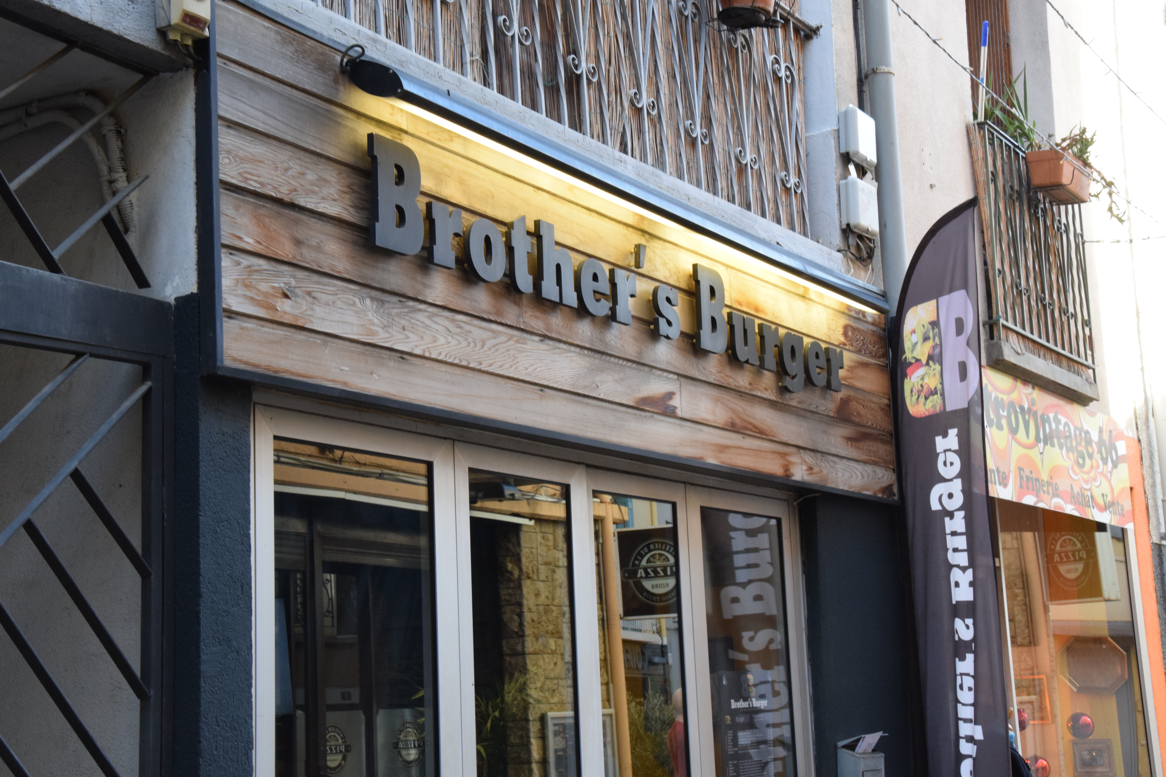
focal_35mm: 60
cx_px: 583
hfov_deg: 33.4
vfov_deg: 22.6
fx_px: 1943
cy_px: 388
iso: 1600
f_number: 14
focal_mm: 40
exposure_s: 1/60
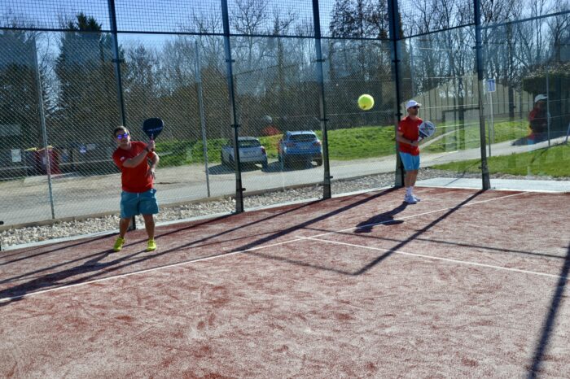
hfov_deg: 49.6
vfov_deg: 34.2
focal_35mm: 39
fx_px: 617
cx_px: 285
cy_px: 190
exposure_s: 1/1600
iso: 400
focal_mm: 26
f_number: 5.6
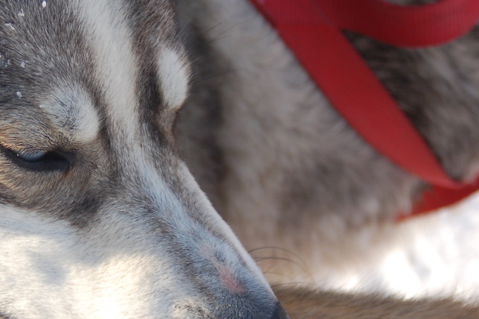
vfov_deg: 8.2
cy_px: 186
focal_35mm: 167
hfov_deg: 12.3
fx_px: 2220
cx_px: 119
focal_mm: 70
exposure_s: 1/500
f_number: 5.6
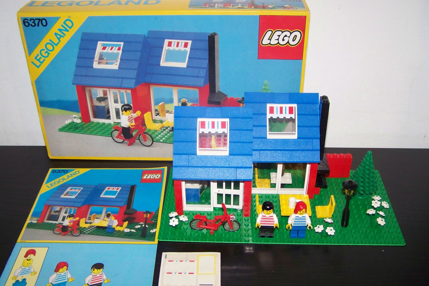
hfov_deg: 48.5
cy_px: 157
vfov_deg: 33.4
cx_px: 213
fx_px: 477
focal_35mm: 40
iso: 200
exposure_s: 1/30
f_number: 2.8
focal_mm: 6.3
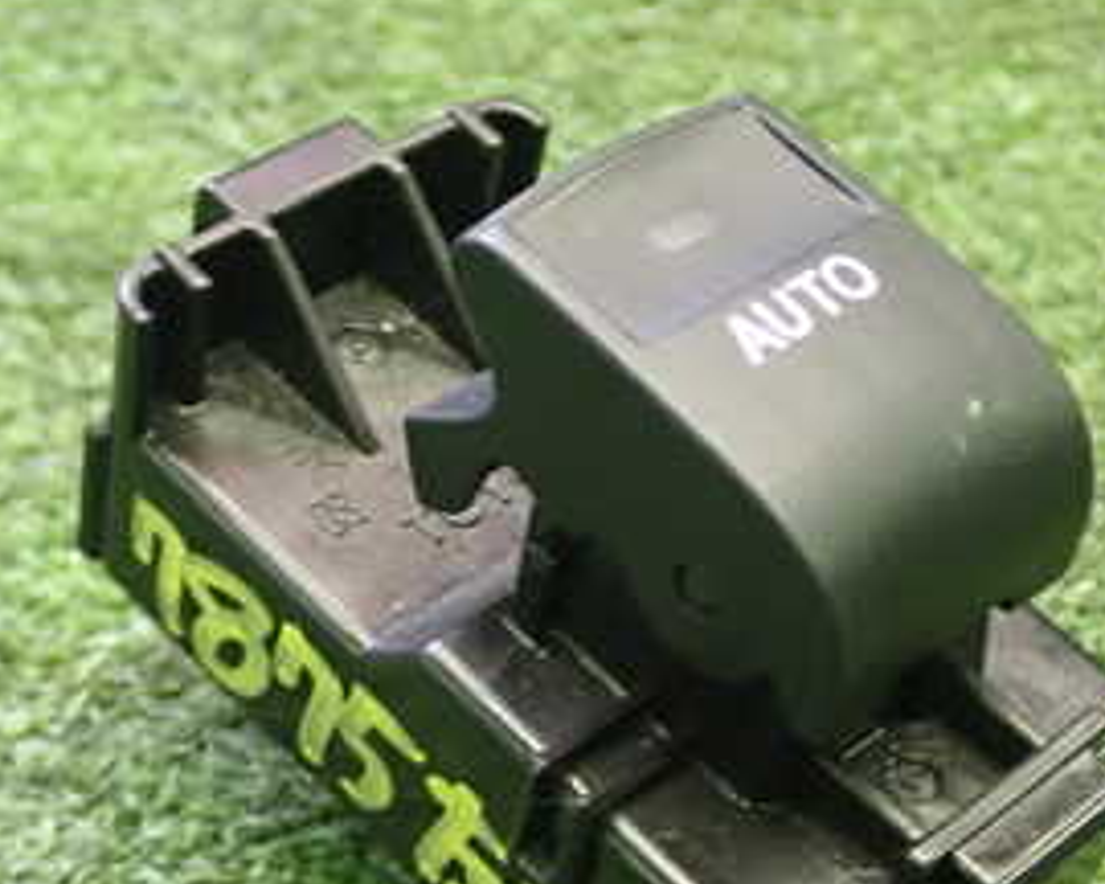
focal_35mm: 89
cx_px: 622
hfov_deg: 21.5
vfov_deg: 17.2
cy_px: 602
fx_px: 2911
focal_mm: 7.31
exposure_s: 1/40
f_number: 2.8
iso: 800
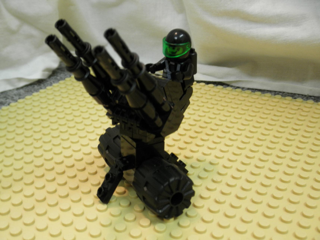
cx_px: 160
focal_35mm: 44
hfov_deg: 42.9
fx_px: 407
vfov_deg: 32.9
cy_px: 120
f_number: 3.4
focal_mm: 7.9
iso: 200
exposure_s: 1/15
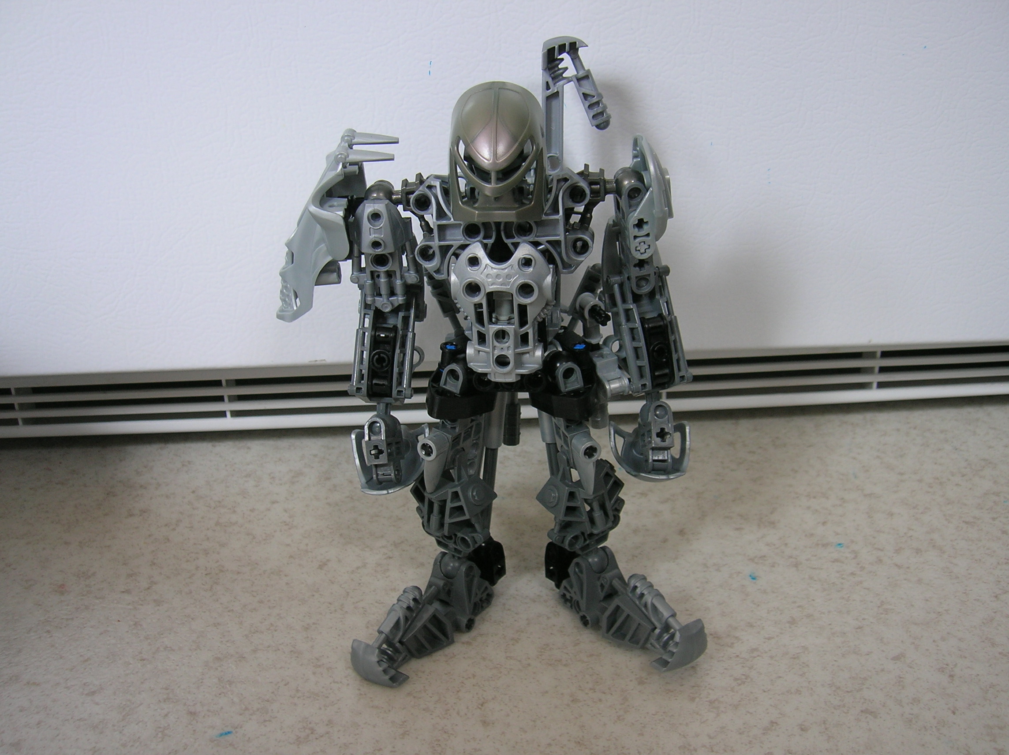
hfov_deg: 51.4
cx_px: 504
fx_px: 1048
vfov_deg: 39.6
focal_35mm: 36
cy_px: 378
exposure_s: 1/10.2
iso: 50
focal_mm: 6
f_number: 2.9
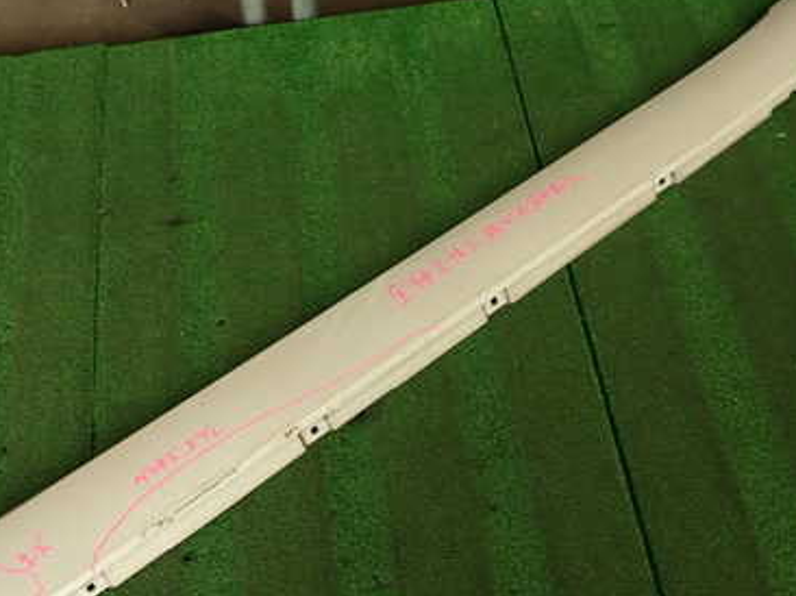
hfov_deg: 45.4
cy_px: 426
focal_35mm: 41
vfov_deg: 34.6
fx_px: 942
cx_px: 294
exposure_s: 1/60
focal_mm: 4.5
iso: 160
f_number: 2
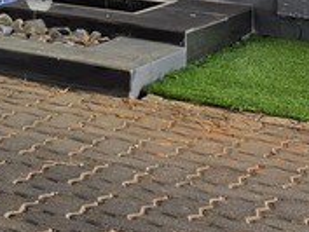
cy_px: -183
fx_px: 1188
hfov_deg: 12.1
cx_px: -414
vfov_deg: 10.5
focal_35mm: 133
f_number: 1.7
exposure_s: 1/52
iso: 20
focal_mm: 6.25
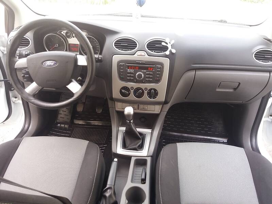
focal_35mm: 28
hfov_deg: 63.4
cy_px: 102
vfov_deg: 49.7
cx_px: 136
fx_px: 220
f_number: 1.9
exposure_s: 1/60
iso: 80
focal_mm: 3.7
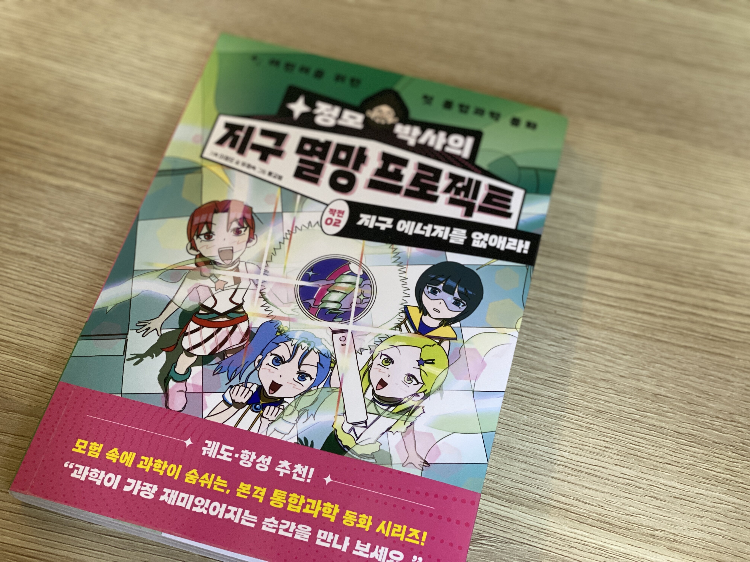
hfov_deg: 36.8
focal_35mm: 52
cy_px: 281
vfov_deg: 28.0
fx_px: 1127
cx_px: 375
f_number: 2
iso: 250
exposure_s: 1/40
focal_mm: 6
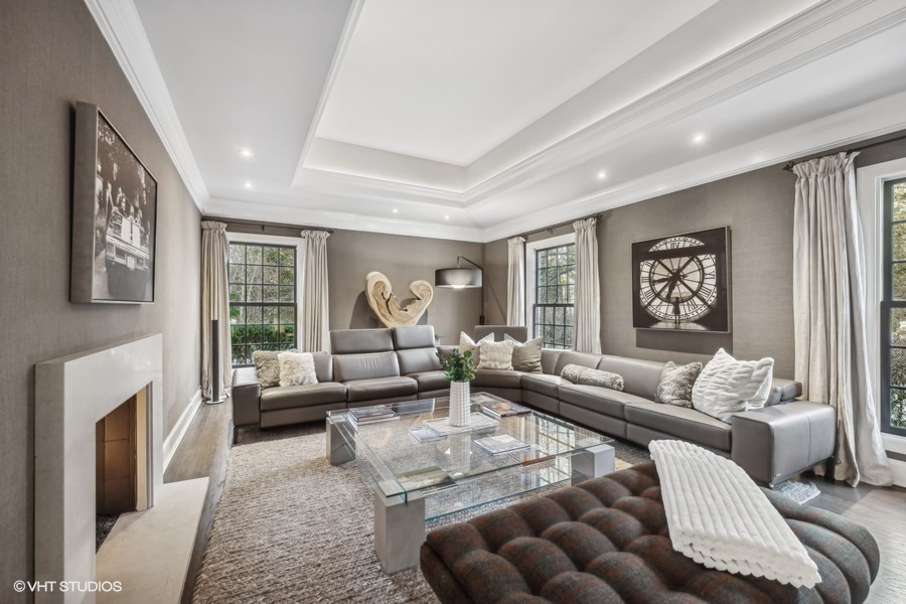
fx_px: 377
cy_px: 302
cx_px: 453
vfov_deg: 77.3
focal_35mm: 15
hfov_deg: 100.4
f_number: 8
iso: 200
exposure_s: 1/3.33
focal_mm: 15
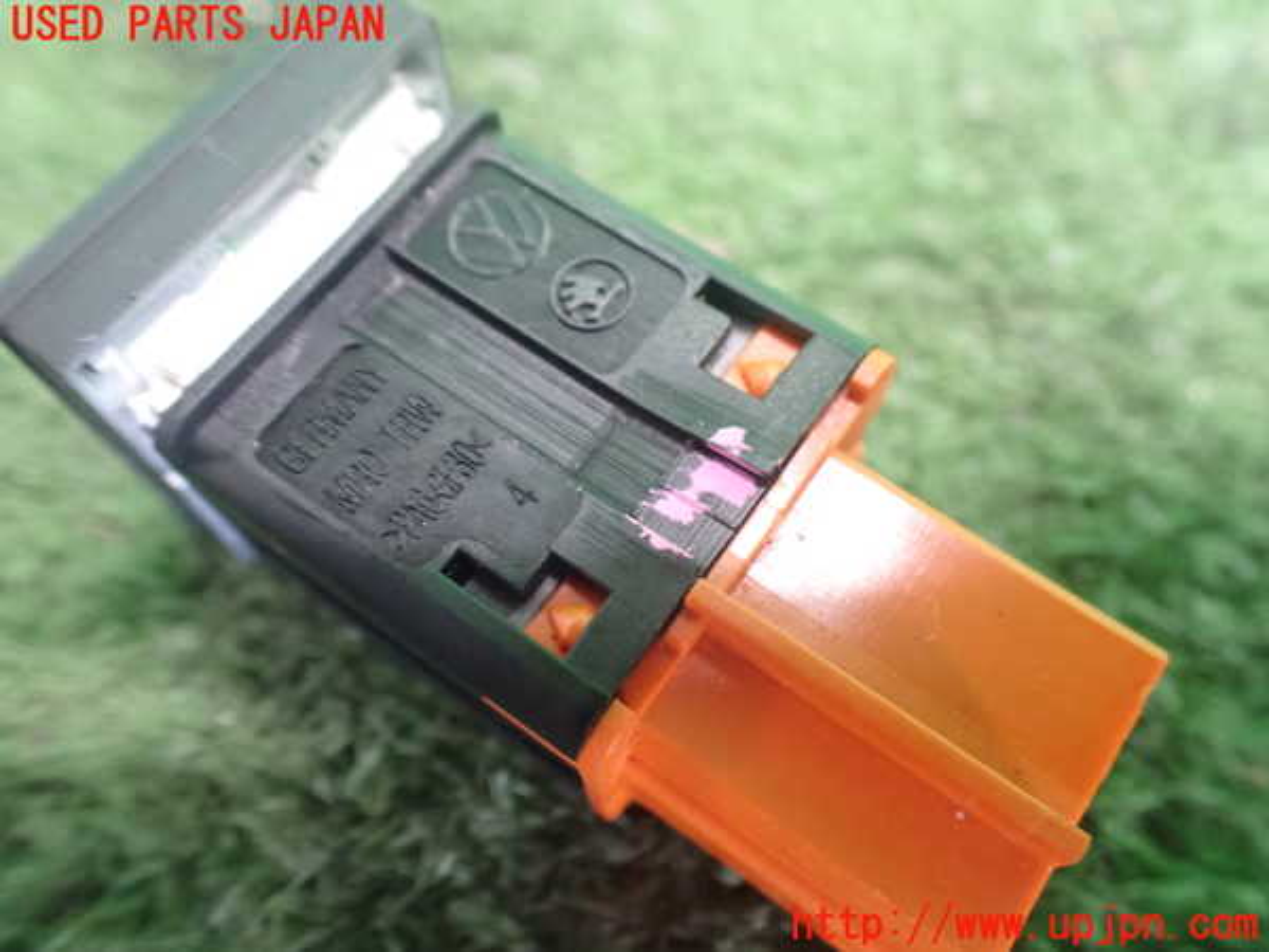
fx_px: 1100
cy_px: 476
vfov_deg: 46.8
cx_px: 634
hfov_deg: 60.0
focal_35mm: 30
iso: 1250
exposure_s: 1/30
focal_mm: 5.4
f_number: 2.3
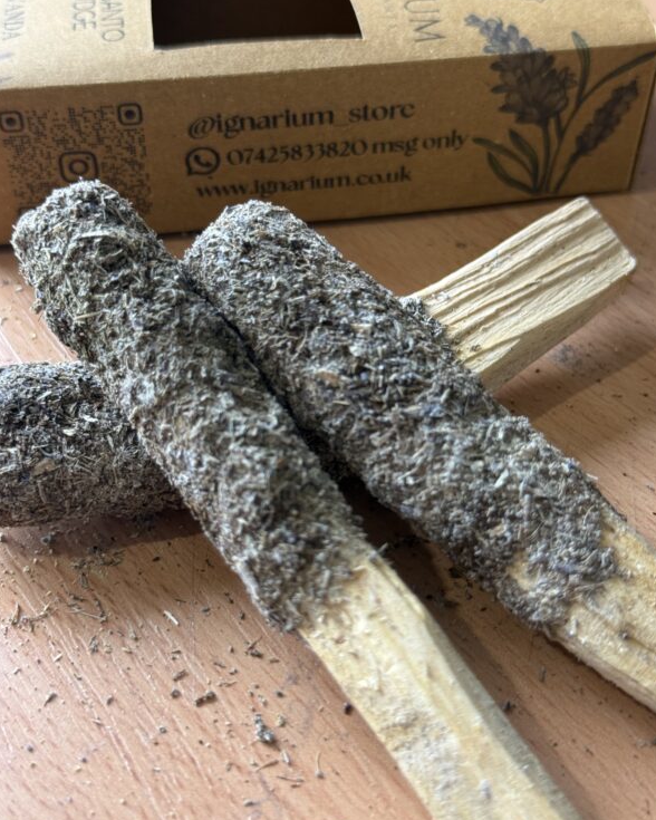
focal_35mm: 51
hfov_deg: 29.7
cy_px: 387
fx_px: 1238
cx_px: 328
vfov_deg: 36.6
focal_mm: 6.76
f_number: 1.78
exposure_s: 1/50
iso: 125
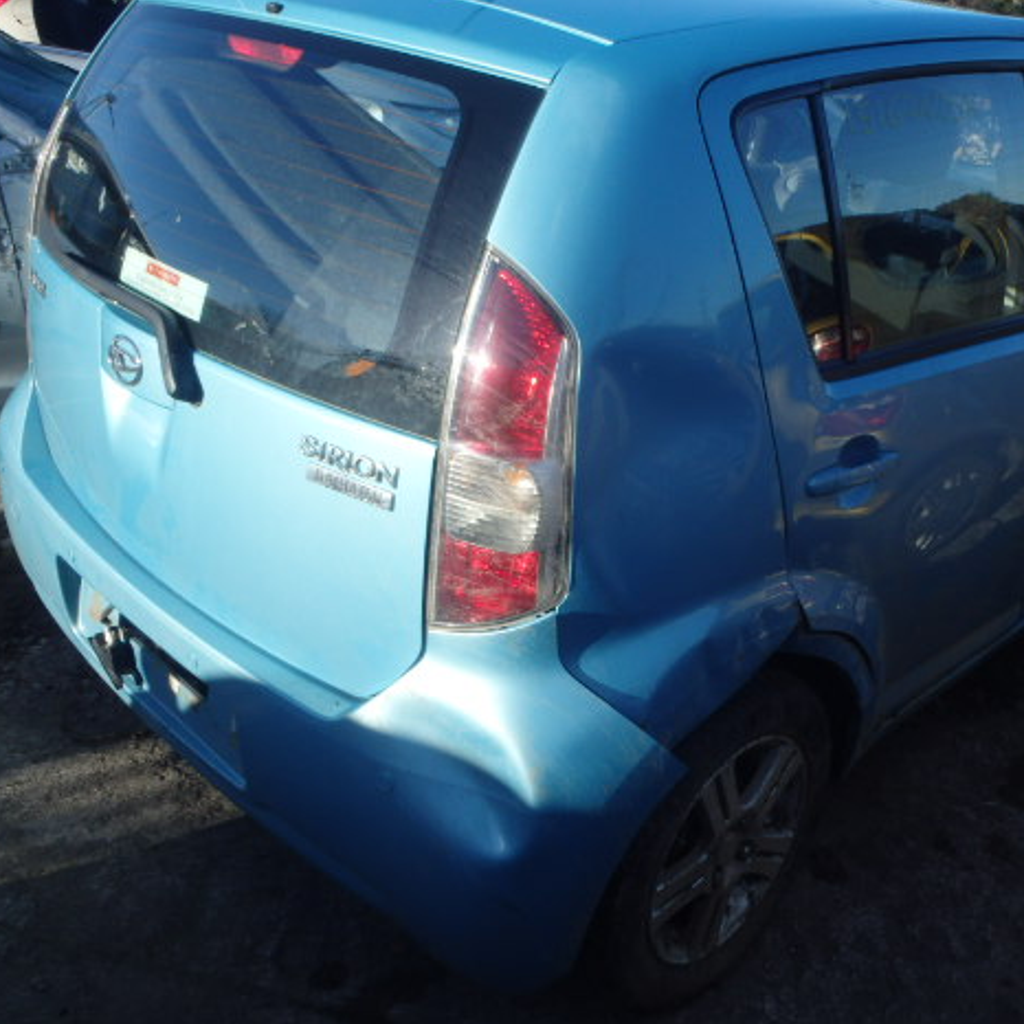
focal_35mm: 34
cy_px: 503
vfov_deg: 48.4
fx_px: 1138
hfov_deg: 48.0
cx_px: 639
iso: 125
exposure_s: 1/640
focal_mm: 5
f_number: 3.9
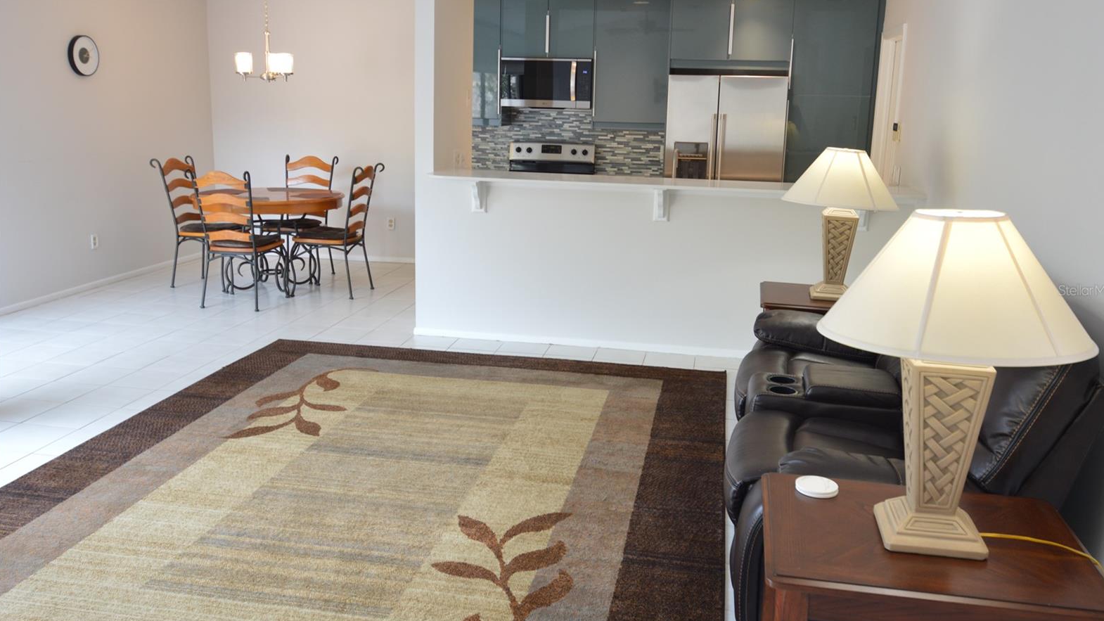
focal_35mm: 32
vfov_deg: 36.7
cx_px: 558
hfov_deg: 61.0
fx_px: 937
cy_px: 290
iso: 400
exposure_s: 1/60
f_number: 4
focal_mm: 20
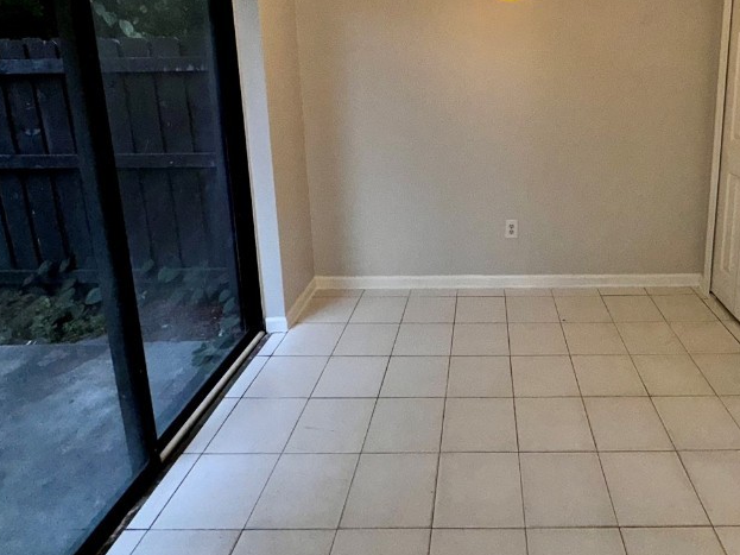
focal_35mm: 23
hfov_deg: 72.0
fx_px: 492
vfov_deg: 56.2
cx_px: 486
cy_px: 145
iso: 64
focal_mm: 2.22
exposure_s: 1/122
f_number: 2.2
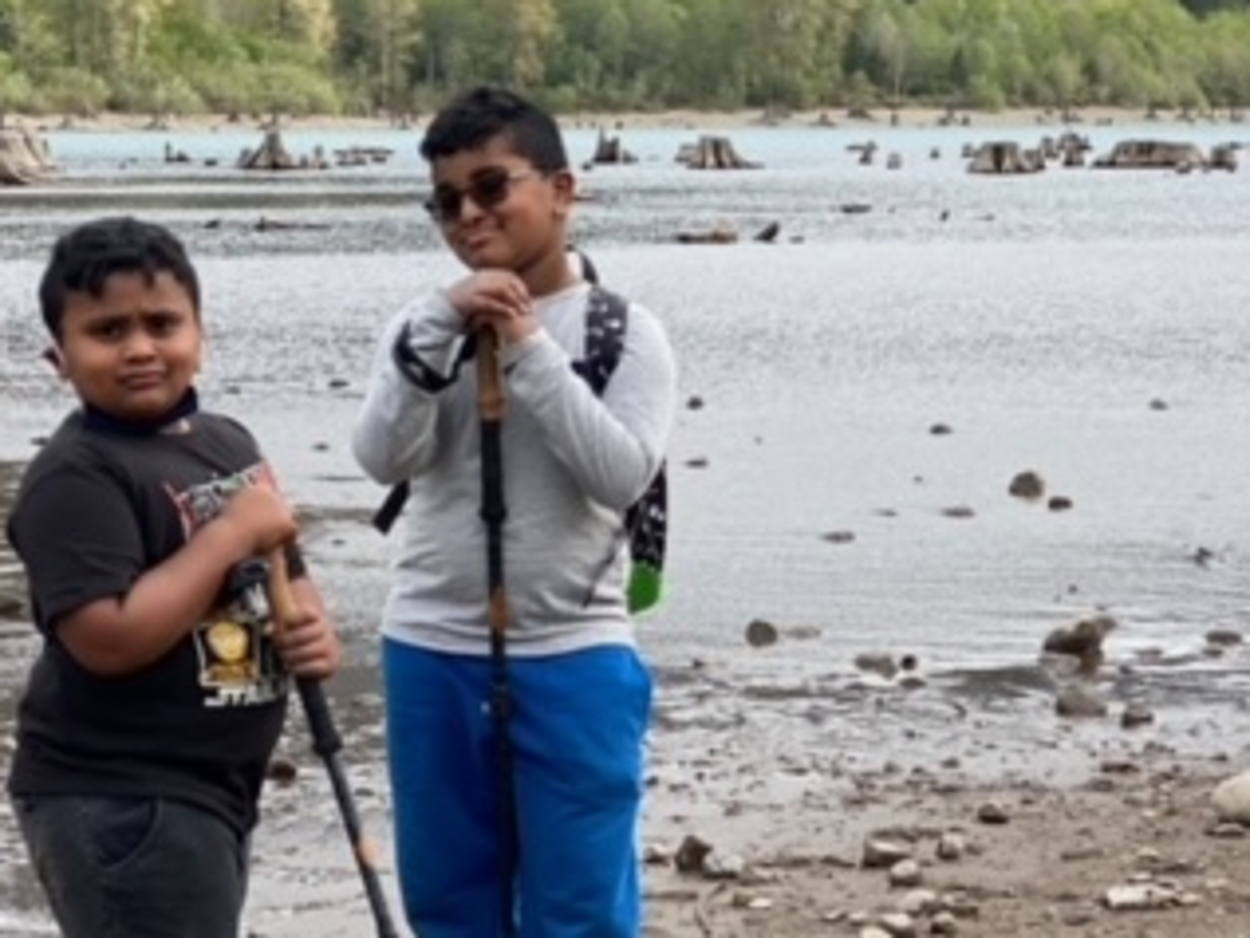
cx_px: 828
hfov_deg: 18.7
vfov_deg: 14.1
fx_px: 3793
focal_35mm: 105
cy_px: 497
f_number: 2
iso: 20
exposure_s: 1/421
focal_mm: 6
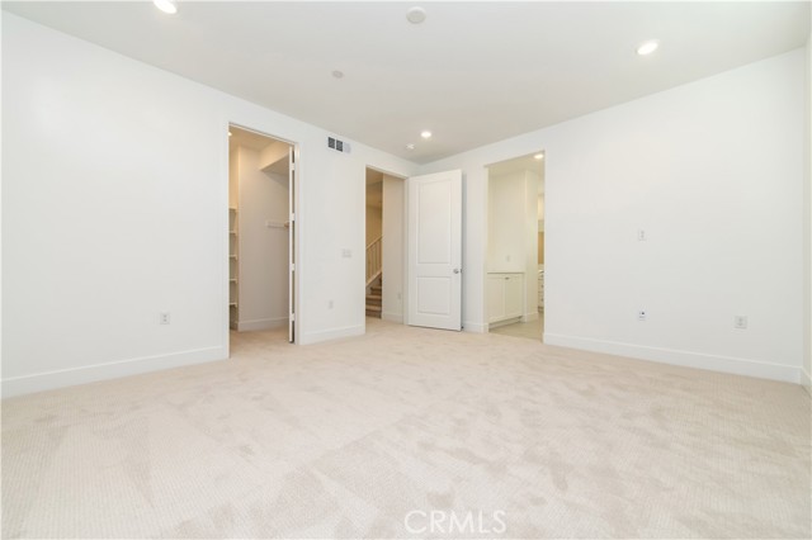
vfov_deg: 81.1
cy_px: 270
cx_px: 406
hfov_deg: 104.3
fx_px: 316
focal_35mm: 14
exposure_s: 1/60
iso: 250
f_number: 4
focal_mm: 14
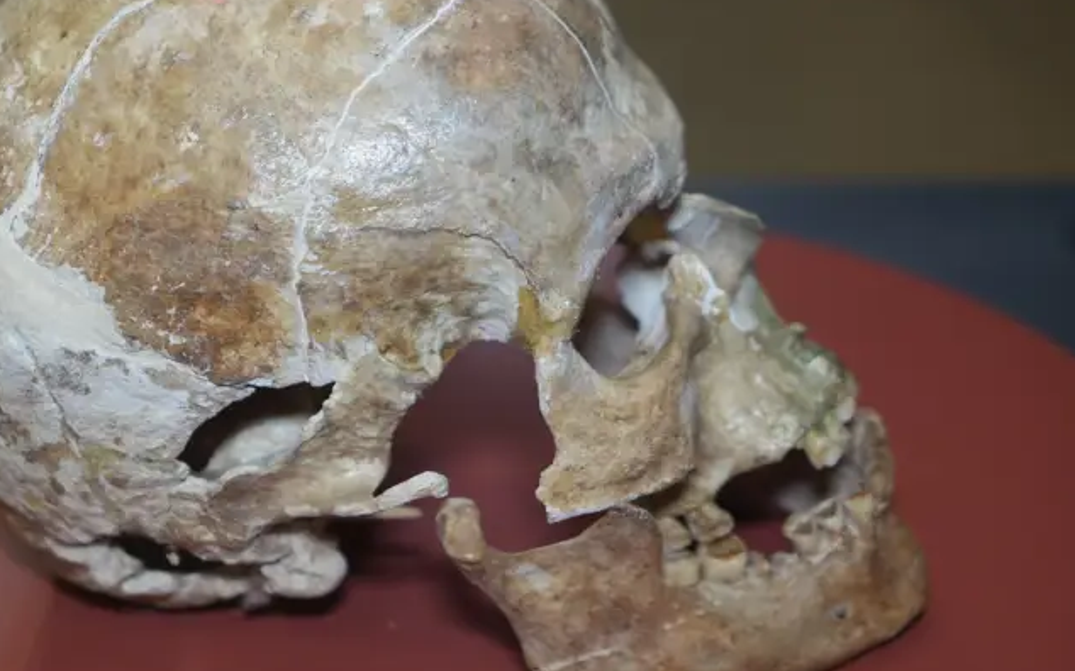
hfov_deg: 21.0
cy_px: 243
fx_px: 2900
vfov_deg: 13.2
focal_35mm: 99
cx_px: 437
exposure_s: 1/160
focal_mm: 70
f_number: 4
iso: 1000
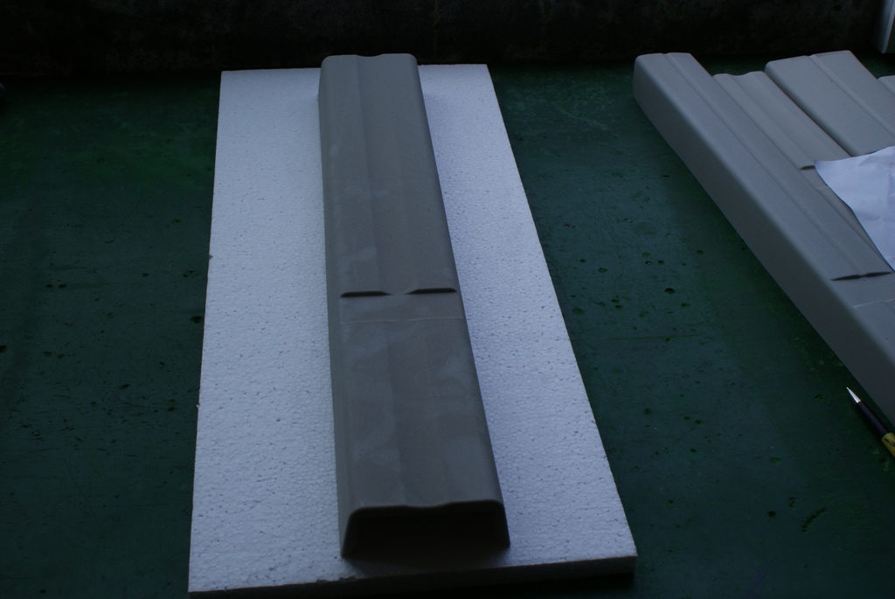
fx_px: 1120
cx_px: 448
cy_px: 300
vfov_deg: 29.9
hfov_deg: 43.6
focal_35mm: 45
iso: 100
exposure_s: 1/100
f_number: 8
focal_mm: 30
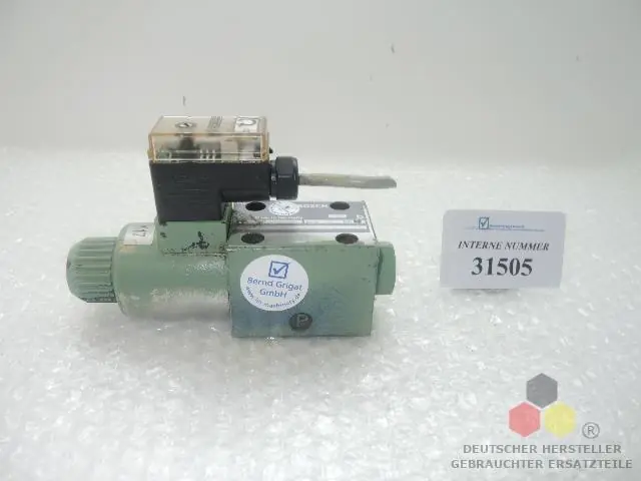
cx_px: 320
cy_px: 240
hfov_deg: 63.4
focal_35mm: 28
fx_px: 518
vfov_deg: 49.7
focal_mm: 6
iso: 80
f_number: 2.8
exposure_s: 1/20
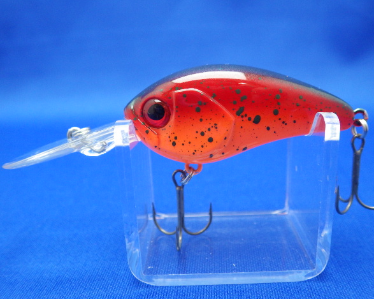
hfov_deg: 54.2
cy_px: 150
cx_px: 199
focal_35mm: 33
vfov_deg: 44.5
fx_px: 365
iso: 400
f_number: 2.3
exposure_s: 1/45
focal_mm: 5.5
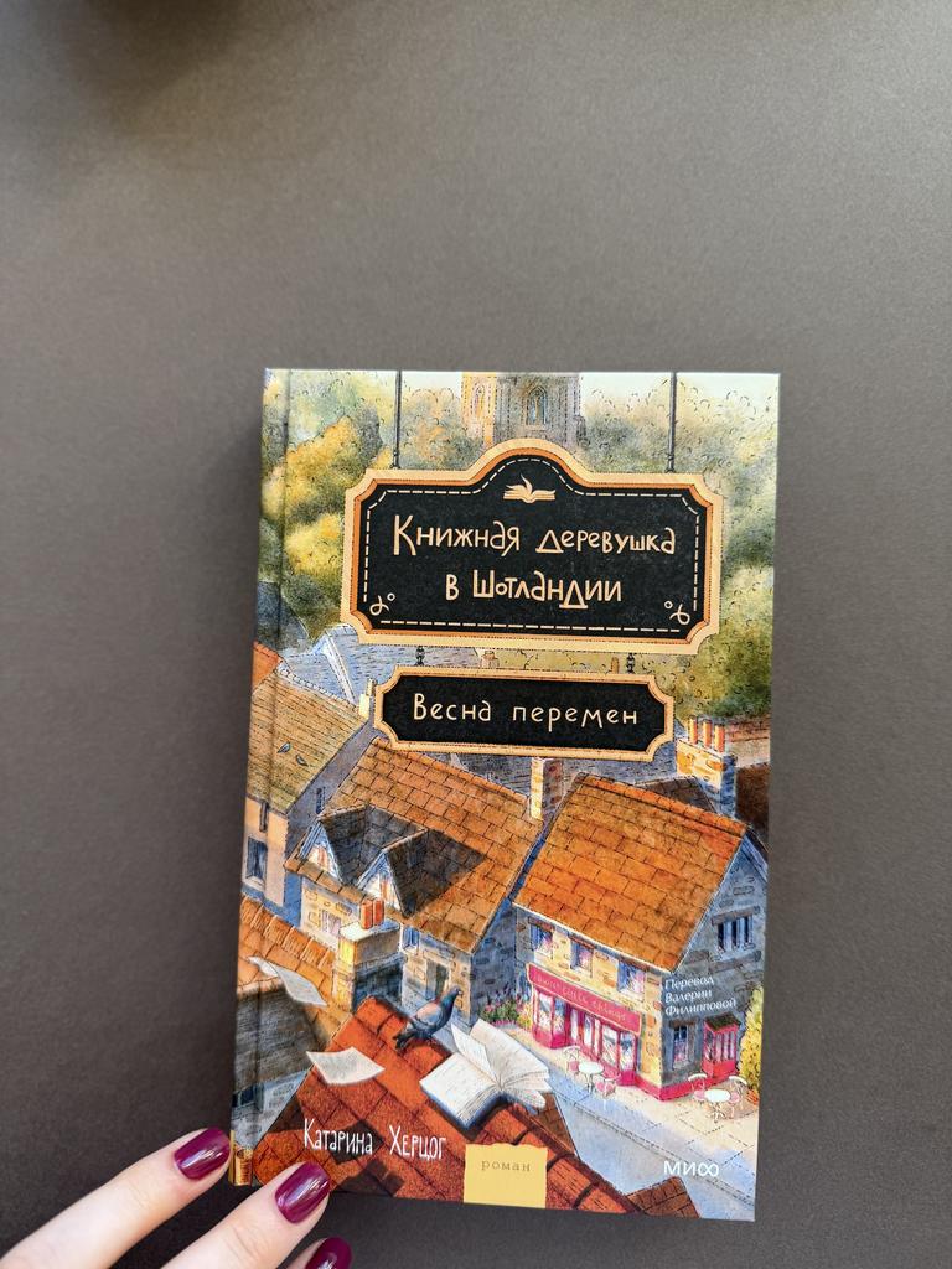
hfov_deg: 56.8
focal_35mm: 24
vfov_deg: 71.6
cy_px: 634
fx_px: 880
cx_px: 476
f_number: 1.78
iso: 64
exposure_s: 1/121
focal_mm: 6.76
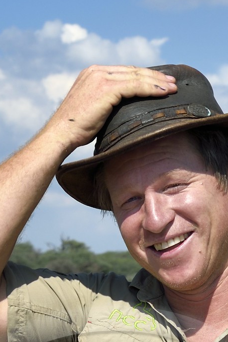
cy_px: 537
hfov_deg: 7.6
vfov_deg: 10.9
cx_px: 115
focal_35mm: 181
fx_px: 1719
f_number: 11
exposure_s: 1/320
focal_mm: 52
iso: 200
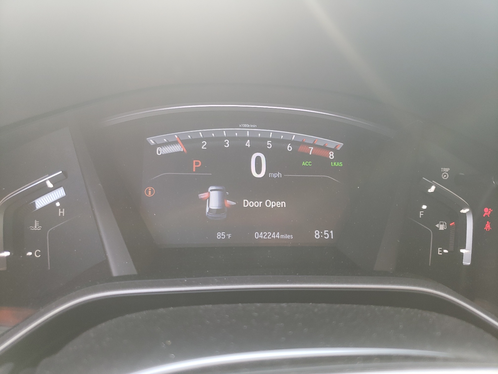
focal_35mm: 26
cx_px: 249
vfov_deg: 53.1
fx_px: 374
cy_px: 187
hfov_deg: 67.3
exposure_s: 1/60.2
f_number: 1.5
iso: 61
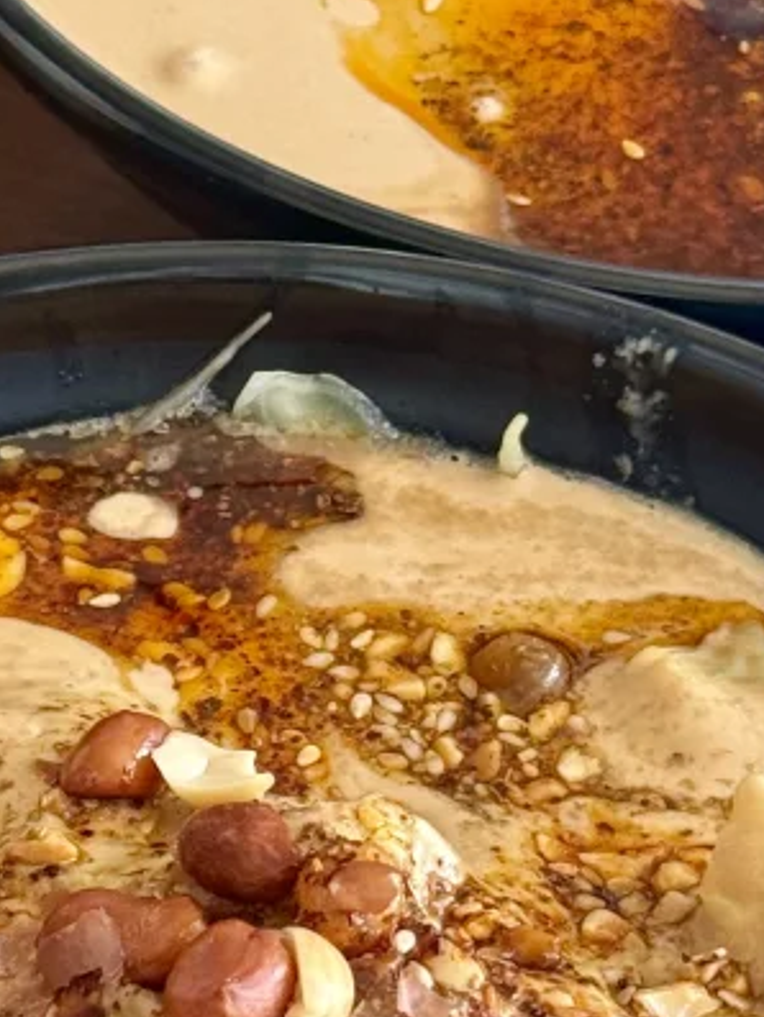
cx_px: 233
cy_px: 512
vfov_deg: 11.4
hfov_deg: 8.5
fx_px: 5118
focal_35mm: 174
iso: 100
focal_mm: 6.76
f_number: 1.78
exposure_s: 1/60
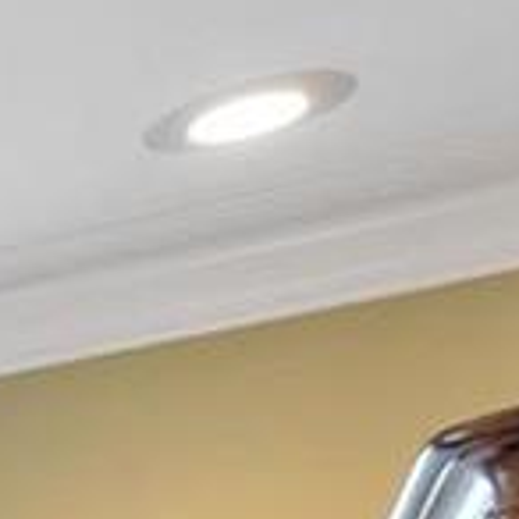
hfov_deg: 6.2
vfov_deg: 9.1
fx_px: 2527
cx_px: -2144
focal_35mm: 149
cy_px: 1628
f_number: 6.3
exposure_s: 1/6
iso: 400
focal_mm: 8
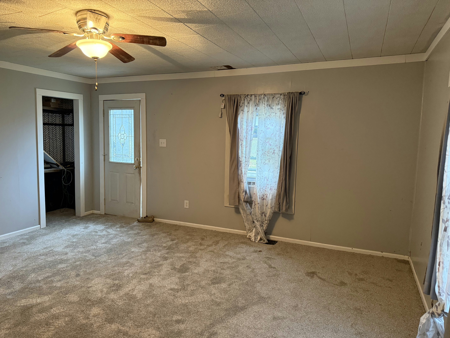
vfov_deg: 56.8
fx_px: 312
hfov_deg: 71.6
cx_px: 225
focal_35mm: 24
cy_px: 169
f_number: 1.78
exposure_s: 1/40
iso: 640
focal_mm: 6.76
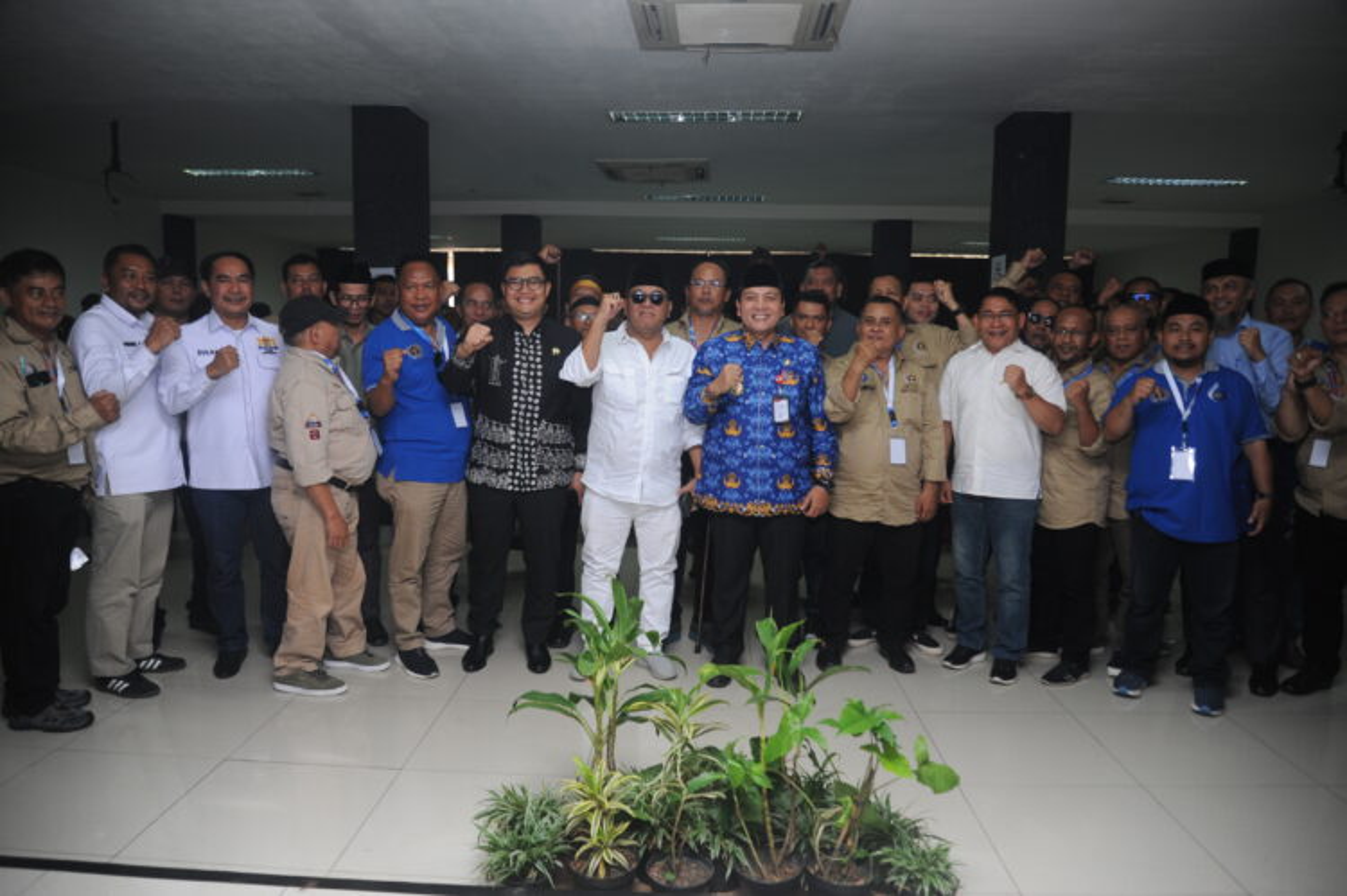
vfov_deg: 53.1
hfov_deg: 73.8
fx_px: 897
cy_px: 448
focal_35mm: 24
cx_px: 674
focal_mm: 24
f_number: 3.5
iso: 640
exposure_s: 1/125
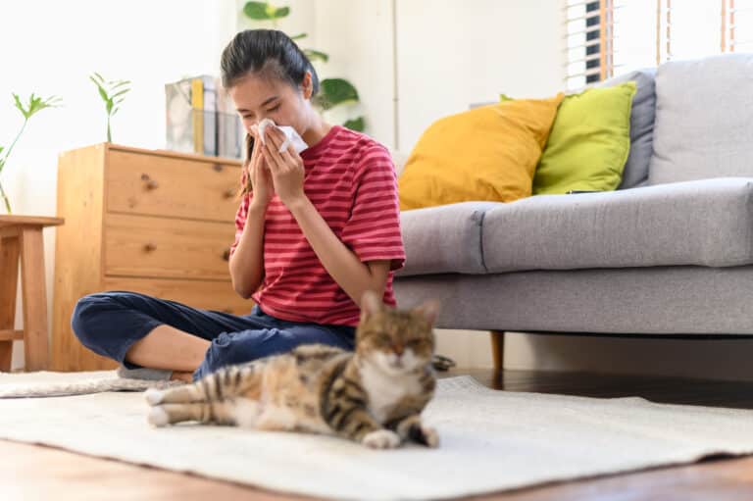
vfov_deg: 27.0
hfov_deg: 39.6
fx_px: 1045
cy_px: 250
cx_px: 376
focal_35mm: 50
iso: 160
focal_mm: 50
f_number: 2
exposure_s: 1/160
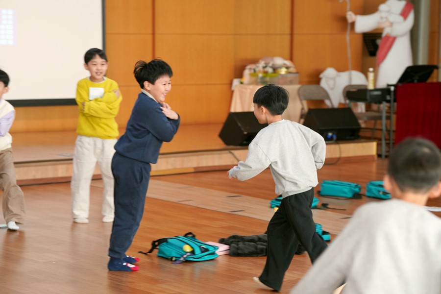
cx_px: 220
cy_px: 147
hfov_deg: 18.3
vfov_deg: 12.2
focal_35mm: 112
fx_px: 1372
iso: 1000
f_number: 4
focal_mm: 112
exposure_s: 1/160
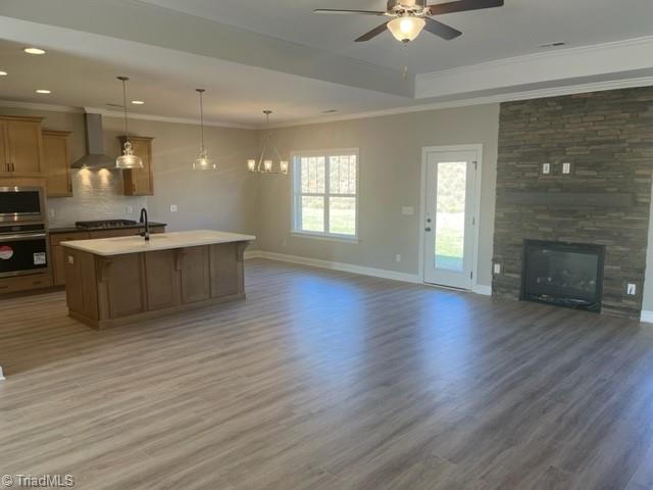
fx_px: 490
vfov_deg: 53.1
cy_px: 245
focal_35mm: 26
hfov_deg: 67.3
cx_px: 326
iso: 64
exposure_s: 1/163
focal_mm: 5.1
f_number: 1.6
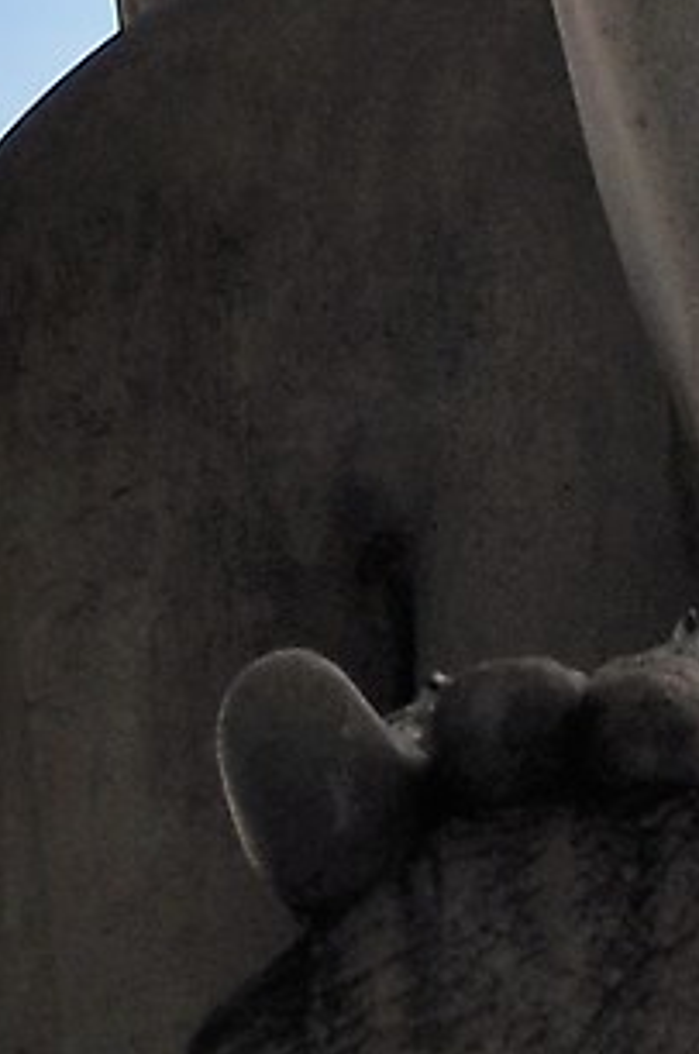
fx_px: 9962
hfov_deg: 4.0
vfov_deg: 5.7
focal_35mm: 341
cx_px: 1472
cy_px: -1915
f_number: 8
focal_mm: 29
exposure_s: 1/250
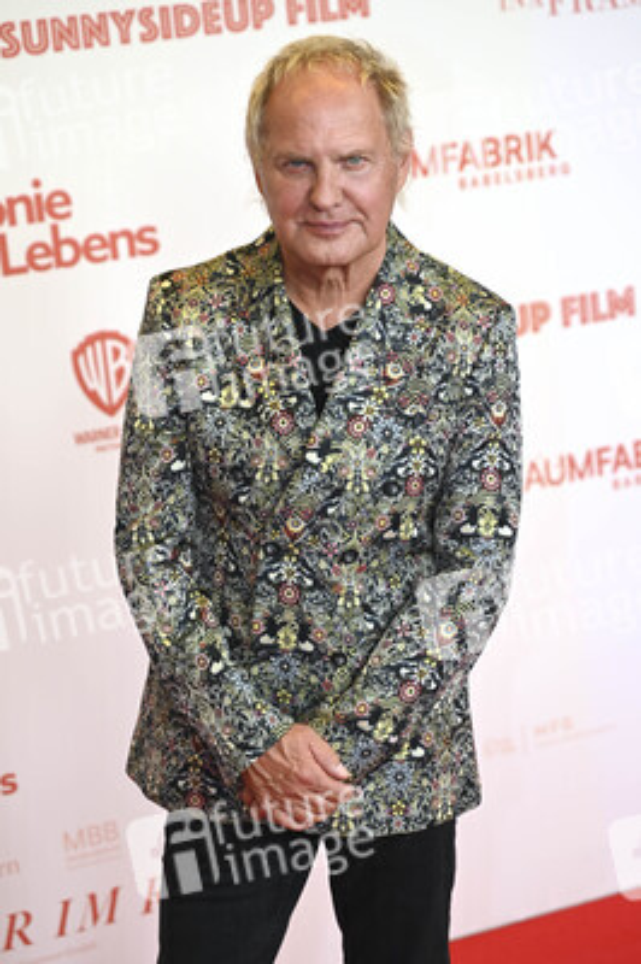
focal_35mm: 75
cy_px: 482
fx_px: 2006
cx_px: 320
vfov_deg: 27.0
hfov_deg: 18.2
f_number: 2.8
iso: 320
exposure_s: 1/125
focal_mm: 75
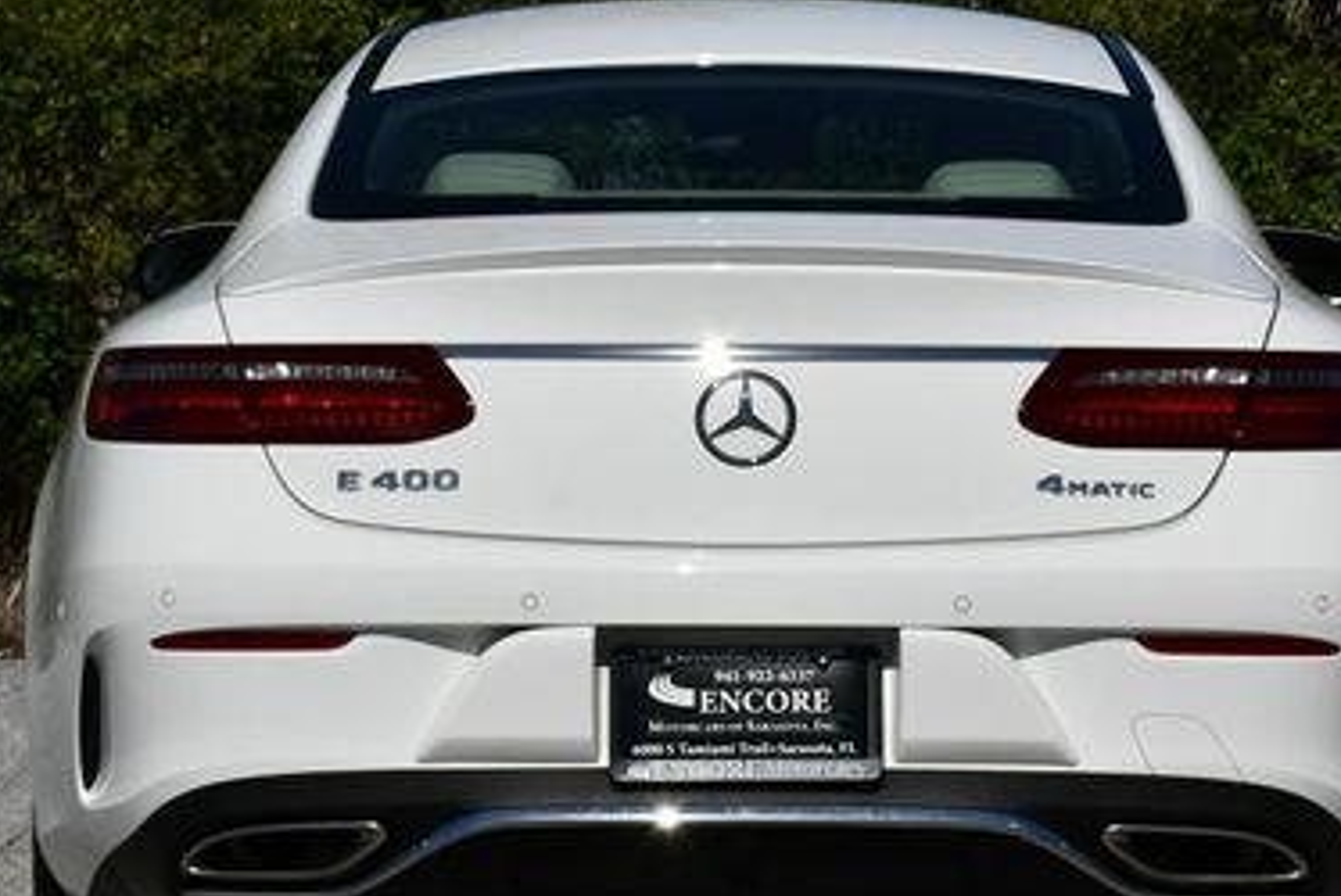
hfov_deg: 13.3
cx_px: 778
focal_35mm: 154
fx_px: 5741
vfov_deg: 8.9
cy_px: 441
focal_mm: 45
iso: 100
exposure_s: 1/500
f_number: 11
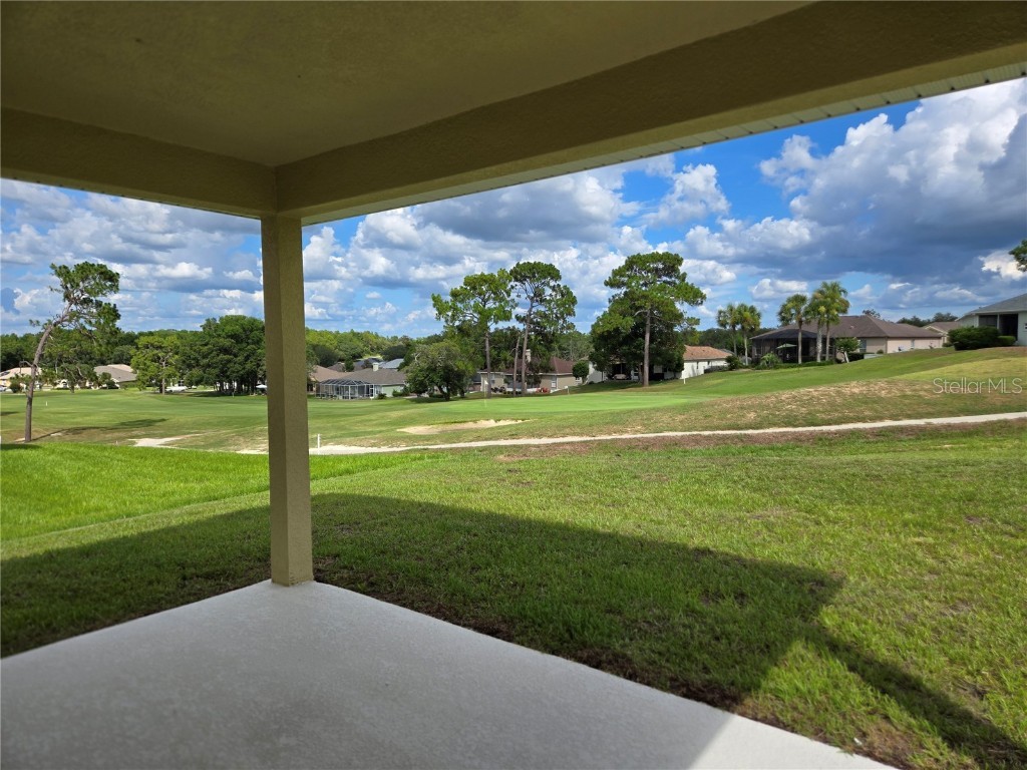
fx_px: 682
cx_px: 514
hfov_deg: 73.9
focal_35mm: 23
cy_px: 385
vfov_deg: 58.9
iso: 25
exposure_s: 1/2038
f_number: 1.8
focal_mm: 5.4
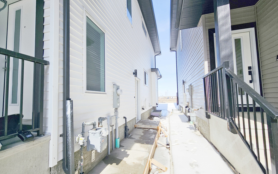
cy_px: 92
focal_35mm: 14
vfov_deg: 78.6
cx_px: 137
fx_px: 106
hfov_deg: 105.3
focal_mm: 2.2
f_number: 2.2
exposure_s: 1/2016
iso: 50
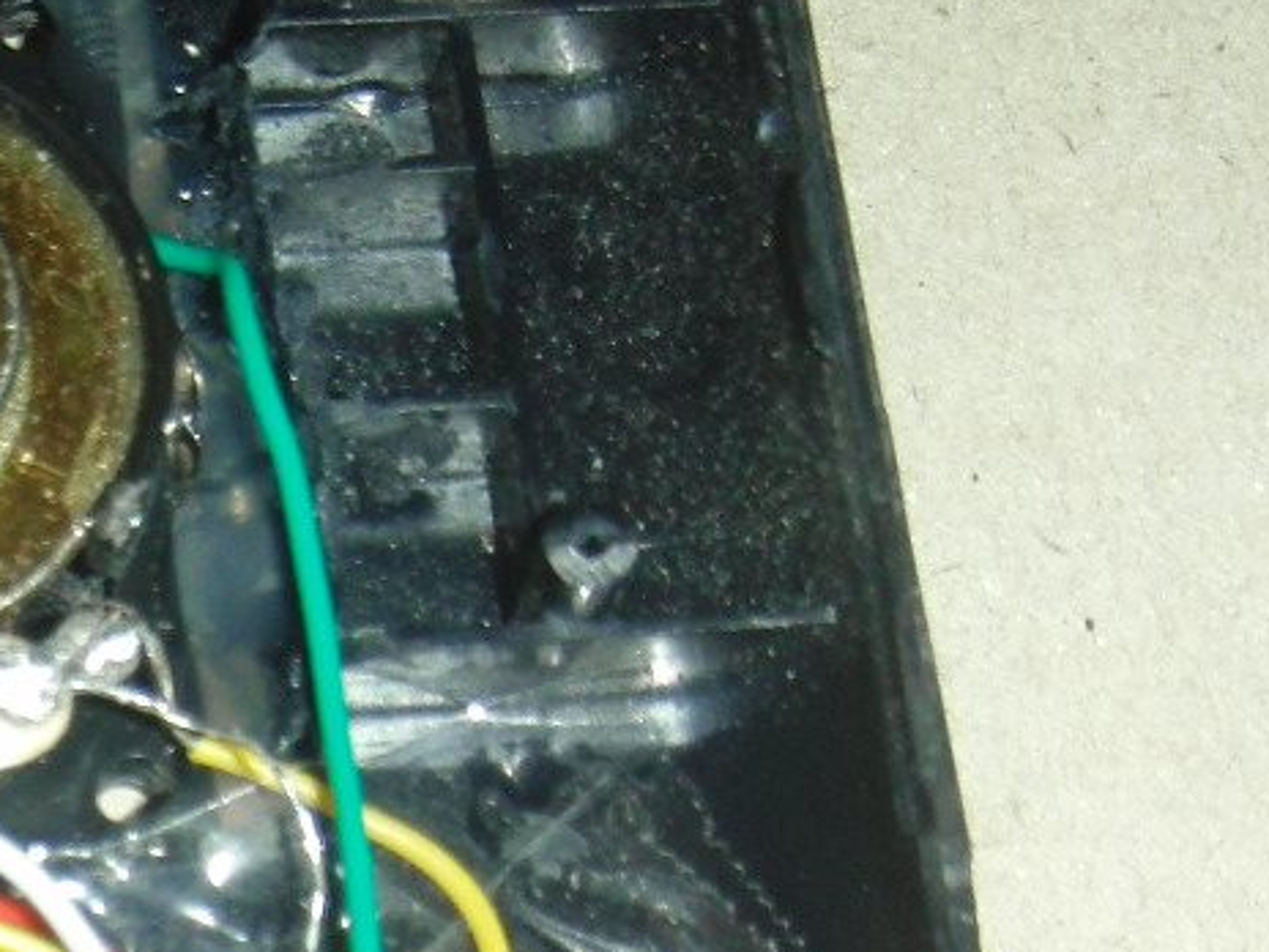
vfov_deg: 12.3
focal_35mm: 118
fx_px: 4326
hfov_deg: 16.2
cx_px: -159
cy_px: 1113
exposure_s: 1/40
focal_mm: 6.66
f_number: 3.9
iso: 100
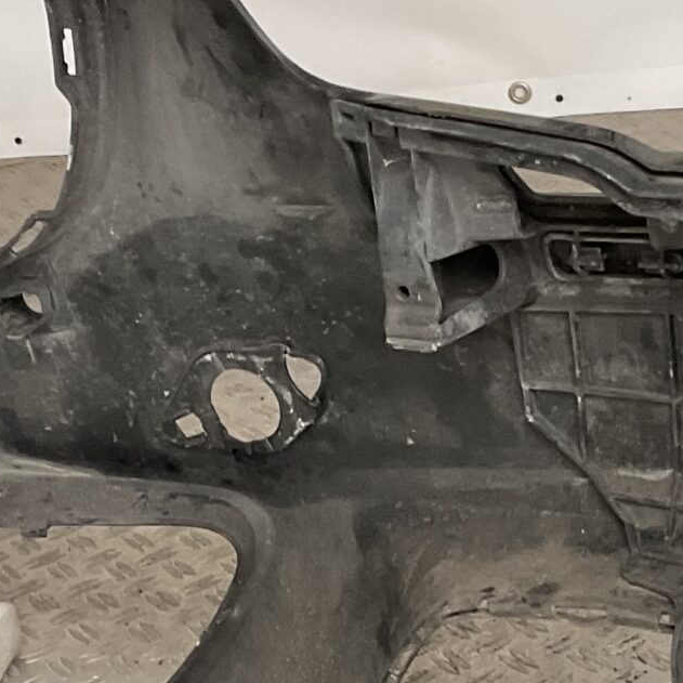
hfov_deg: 16.7
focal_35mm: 104
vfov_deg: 16.6
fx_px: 2322
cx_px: 365
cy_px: 553
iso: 100
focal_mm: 3
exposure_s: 1/50
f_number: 1.8
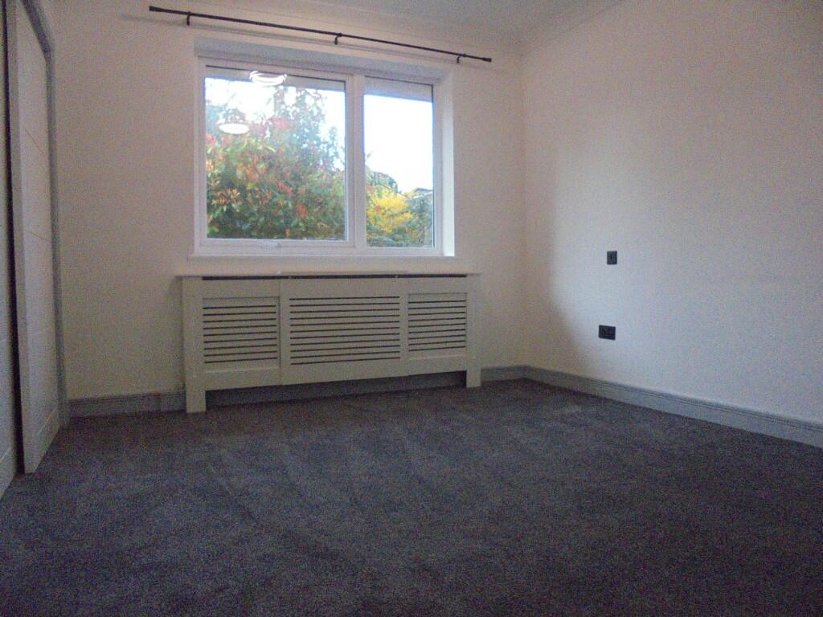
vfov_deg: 53.1
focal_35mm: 26
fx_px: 618
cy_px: 308
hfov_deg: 67.3
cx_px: 412
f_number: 3.5
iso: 800
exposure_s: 1/200
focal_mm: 4.6
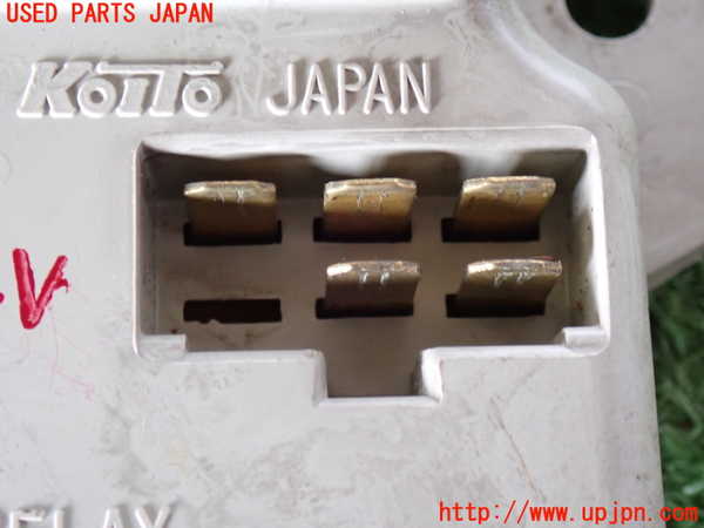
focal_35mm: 88
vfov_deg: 16.8
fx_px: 1790
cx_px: 352
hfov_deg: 22.3
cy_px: 264
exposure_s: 1/20
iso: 1000
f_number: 4.5
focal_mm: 15.66
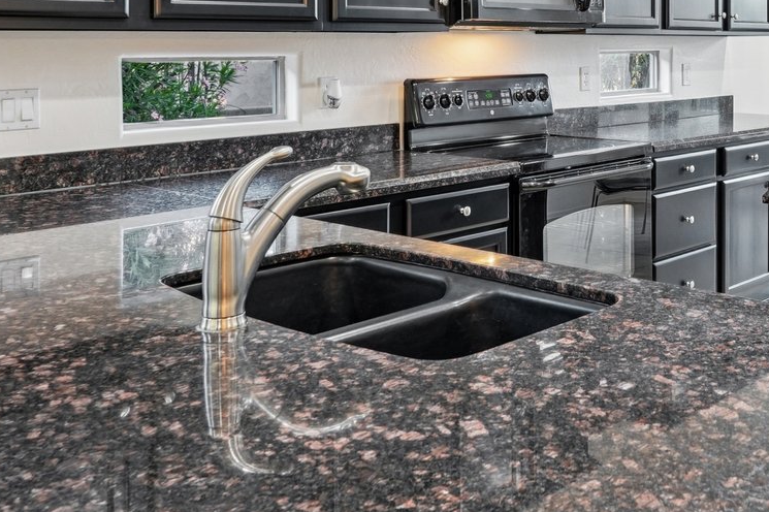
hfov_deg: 41.6
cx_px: 668
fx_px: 939
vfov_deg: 29.4
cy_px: 65
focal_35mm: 44
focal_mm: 16
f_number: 8
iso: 400
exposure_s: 1/6
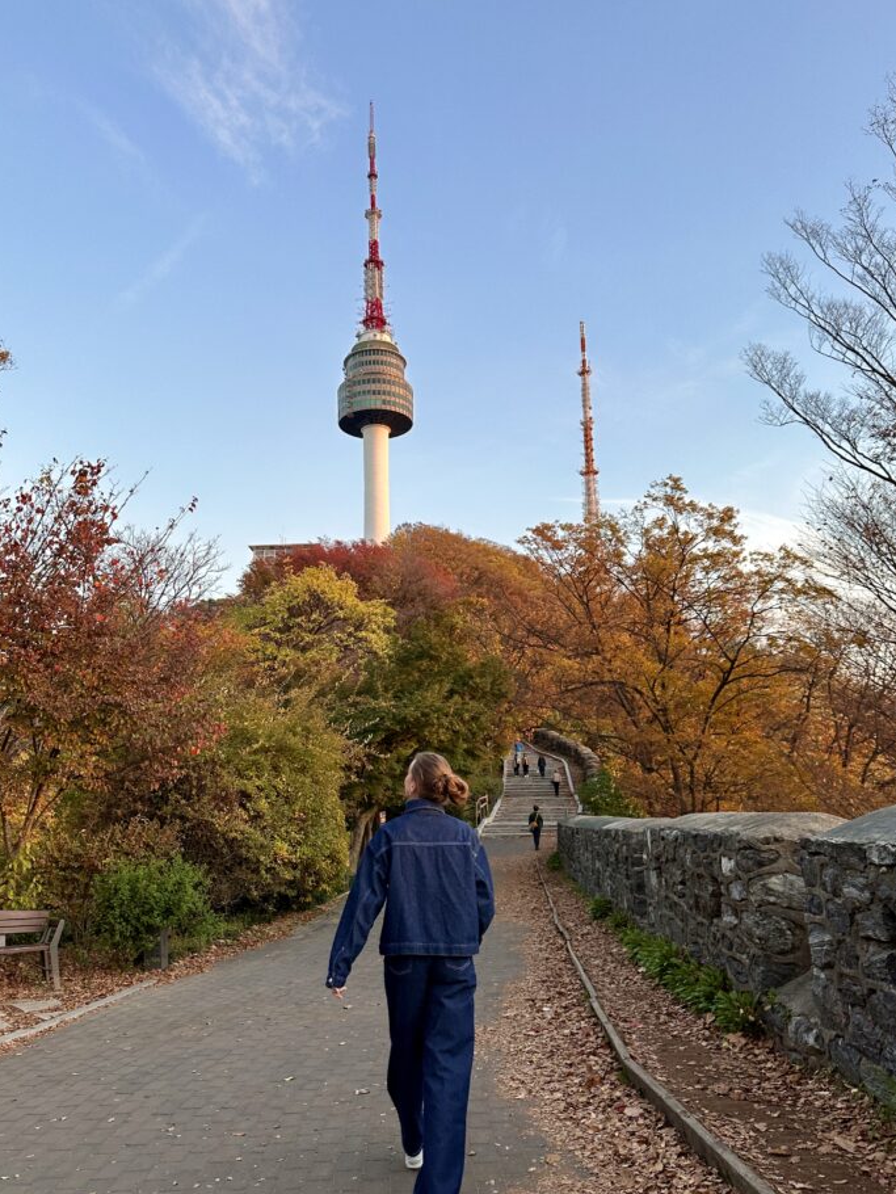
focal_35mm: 27
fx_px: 931
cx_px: 412
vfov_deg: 65.3
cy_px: 628
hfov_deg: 51.3
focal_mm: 6.86
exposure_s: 1/273
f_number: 1.78
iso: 80
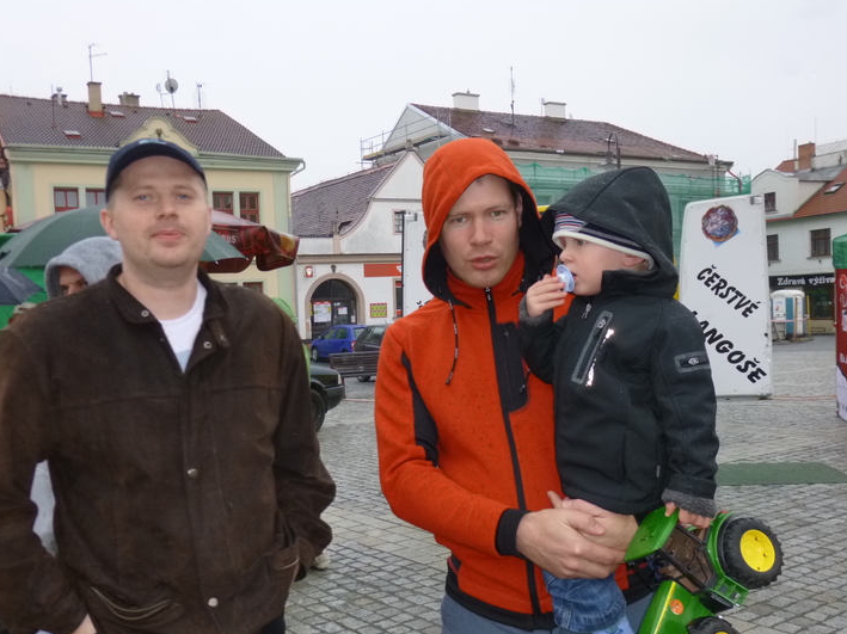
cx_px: 415
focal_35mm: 35
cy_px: 351
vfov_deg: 40.6
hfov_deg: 52.6
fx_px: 856
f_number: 3.4
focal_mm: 5.6
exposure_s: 1/60
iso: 100
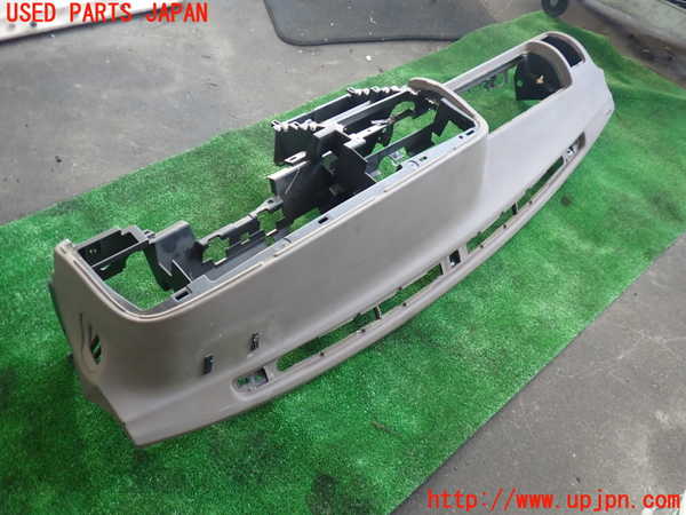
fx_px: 595
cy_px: 258
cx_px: 343
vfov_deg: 46.8
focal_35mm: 30
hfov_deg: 60.0
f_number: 2.3
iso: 200
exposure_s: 1/50
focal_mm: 5.4
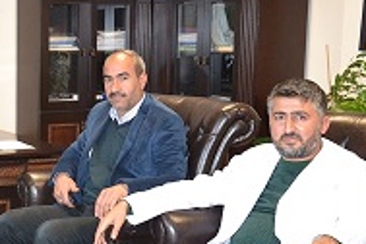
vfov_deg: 16.3
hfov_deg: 22.7
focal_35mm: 83
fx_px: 847
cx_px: -58
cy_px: 181
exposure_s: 1/60
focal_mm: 21
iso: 1600
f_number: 3.8
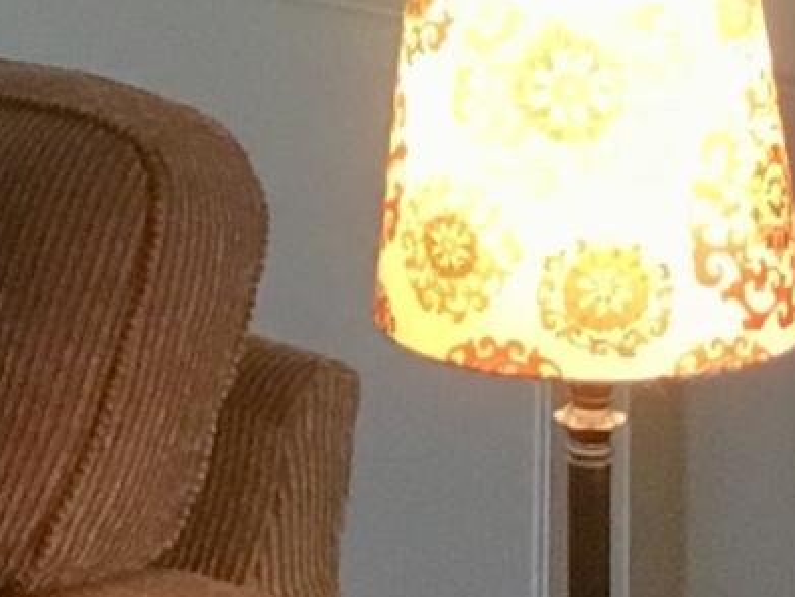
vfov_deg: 6.2
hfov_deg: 8.0
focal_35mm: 236
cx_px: -797
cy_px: -444
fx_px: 5423
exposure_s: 1/30
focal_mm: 3.3
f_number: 2.4
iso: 80
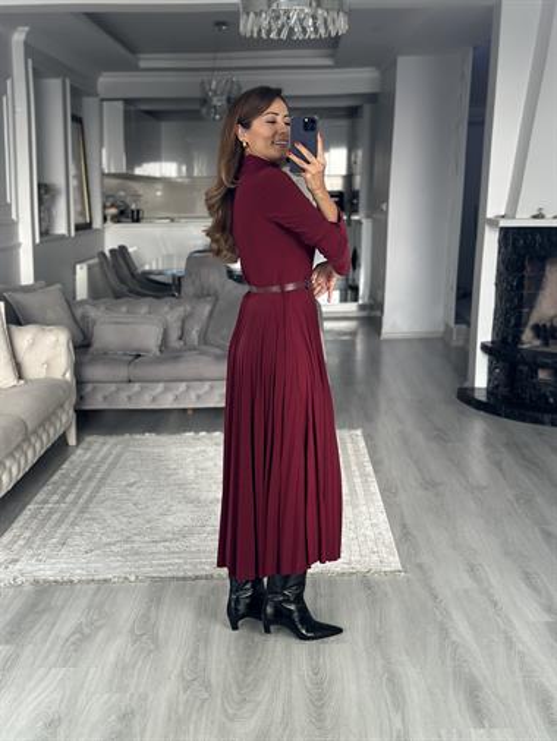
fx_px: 1029
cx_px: 278
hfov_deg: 30.3
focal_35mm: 48
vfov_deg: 39.6
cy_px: 370
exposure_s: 1/60
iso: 125
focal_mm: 6.86
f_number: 1.78
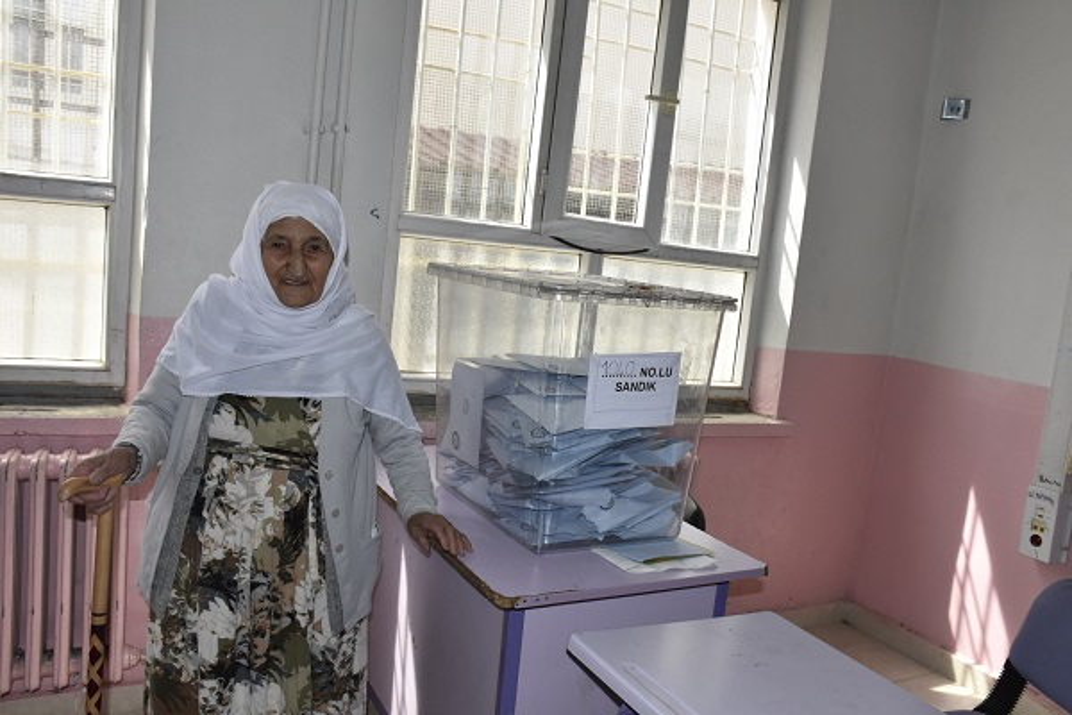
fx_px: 893
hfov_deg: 61.9
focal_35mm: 30
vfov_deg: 43.6
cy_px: 358
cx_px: 536
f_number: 11
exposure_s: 1/250
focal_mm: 20
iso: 1000
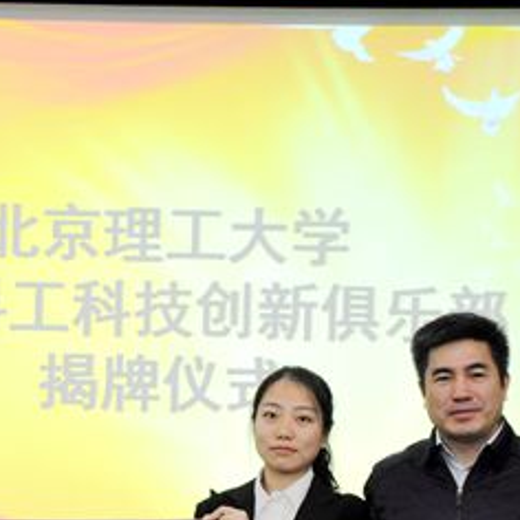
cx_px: 68
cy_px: 464
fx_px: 3637
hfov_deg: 8.2
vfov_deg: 8.2
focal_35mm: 214
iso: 800
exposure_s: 1/30
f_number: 5.3
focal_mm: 62
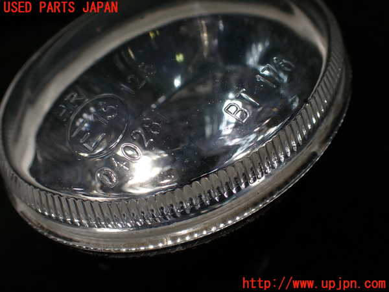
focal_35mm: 30
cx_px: 194
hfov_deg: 60.0
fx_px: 337
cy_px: 146
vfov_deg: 46.8
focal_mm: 5.4
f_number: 3.2
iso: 100
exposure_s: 1/125
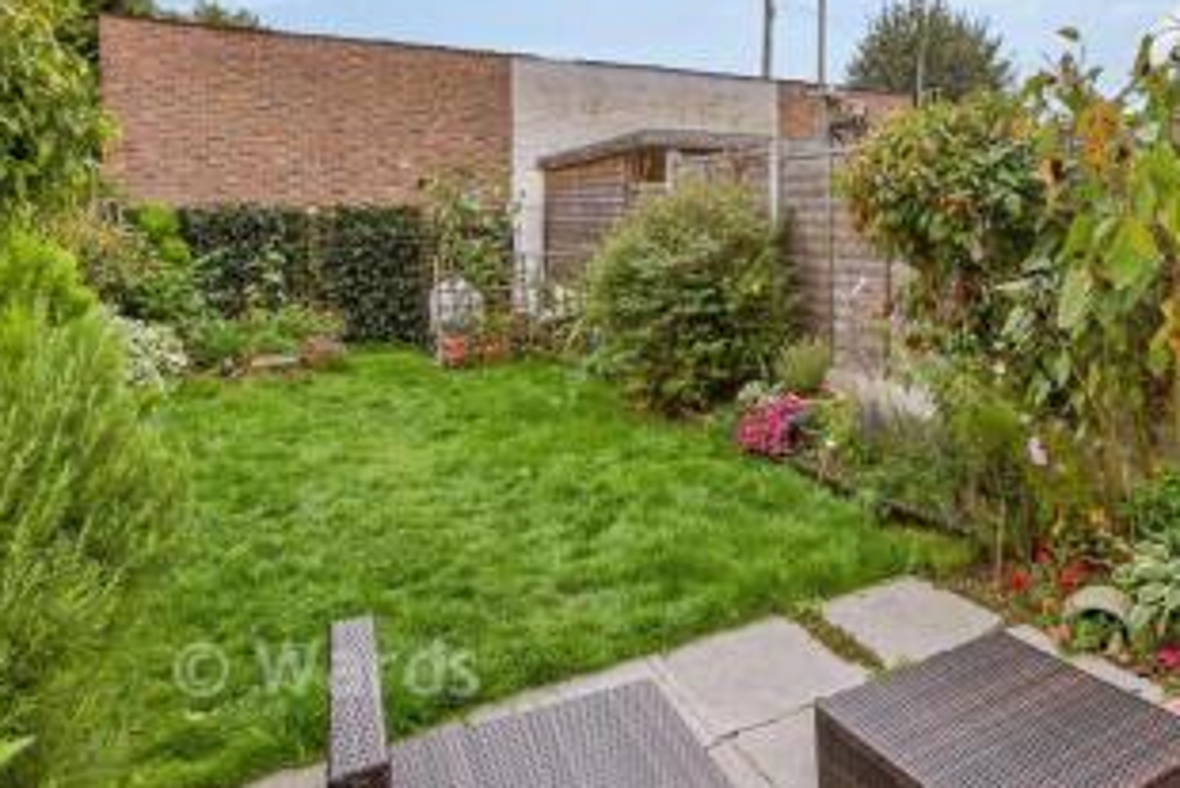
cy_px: 253
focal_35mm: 23
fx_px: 754
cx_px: 761
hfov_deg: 74.3
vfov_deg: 53.9
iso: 320
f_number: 8
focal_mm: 10
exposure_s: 1/400
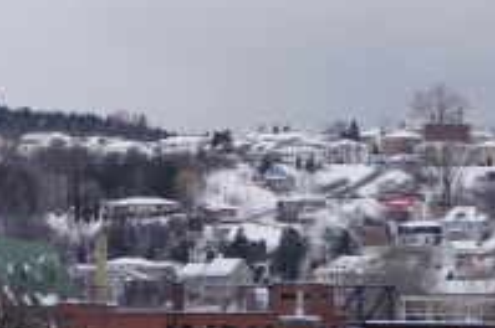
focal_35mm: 471
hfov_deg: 4.4
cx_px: 87
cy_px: -9
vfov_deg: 2.9
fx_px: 6466
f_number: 8
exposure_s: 1/500
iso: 200
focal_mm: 78
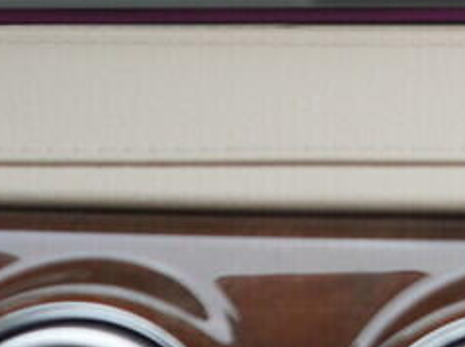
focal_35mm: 149
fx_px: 2000
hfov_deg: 12.4
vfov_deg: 9.4
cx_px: 758
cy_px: -315
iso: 125
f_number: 3.2
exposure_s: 1/50
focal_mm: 24
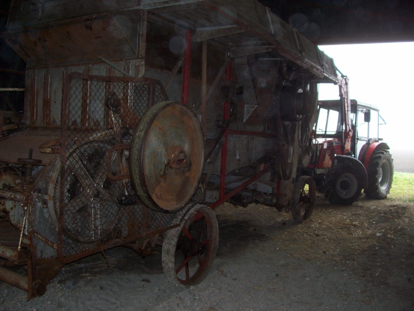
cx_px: 207
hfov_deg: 54.0
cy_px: 156
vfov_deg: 41.8
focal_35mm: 34
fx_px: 407
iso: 80
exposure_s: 1/64
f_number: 2.7
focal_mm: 5.6
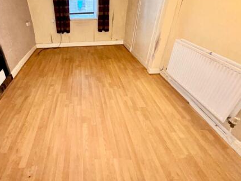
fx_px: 132
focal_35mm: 19
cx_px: 85
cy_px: 60
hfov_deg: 82.5
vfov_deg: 66.8
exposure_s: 1/50
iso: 250
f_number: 2.2
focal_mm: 2.22
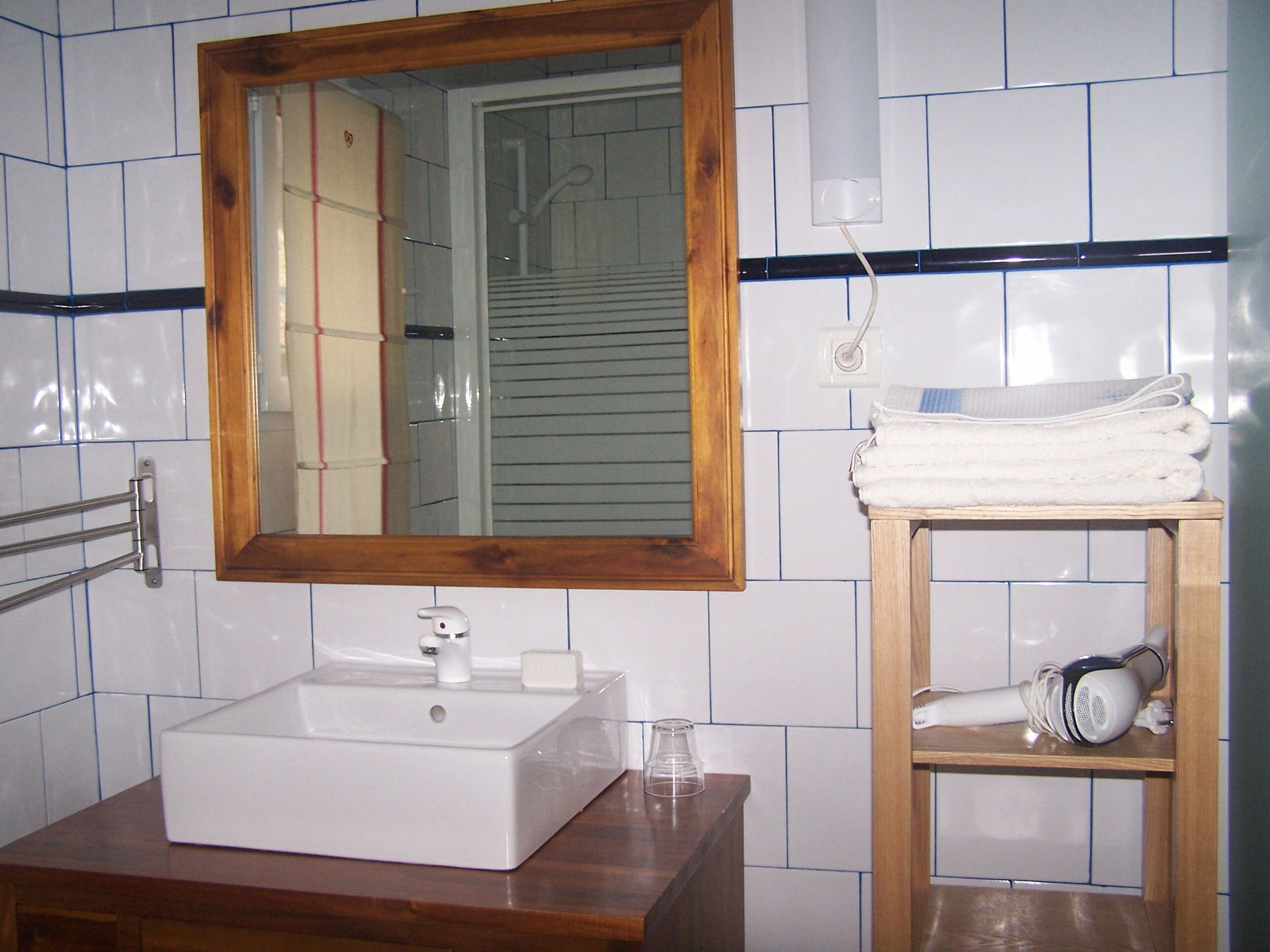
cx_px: 635
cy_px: 476
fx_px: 1394
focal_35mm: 38
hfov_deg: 49.0
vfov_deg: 37.7
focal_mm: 6.3
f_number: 2.8
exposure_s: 1/60
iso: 140
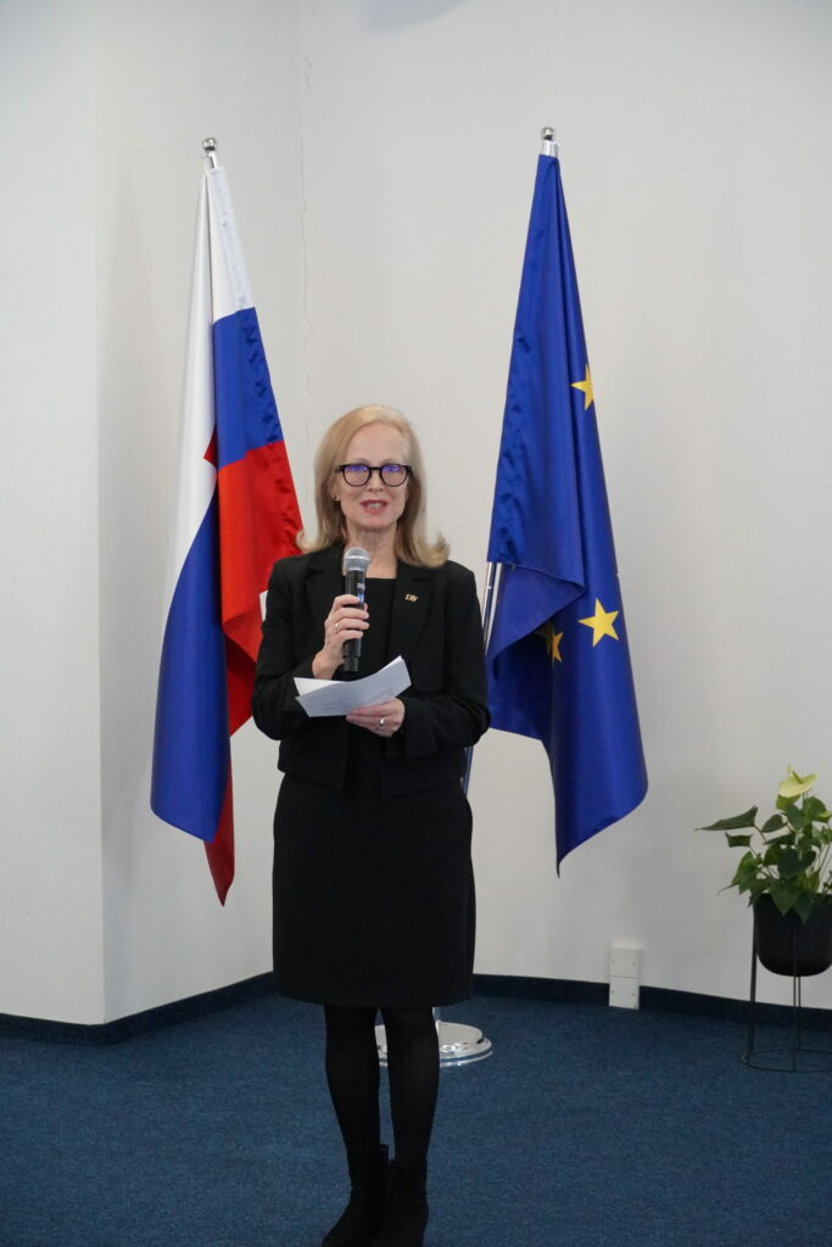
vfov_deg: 22.6
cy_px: 624
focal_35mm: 90
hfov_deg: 15.2
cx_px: 416
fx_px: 3119
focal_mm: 60
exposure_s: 1/125
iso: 6400
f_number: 5.6
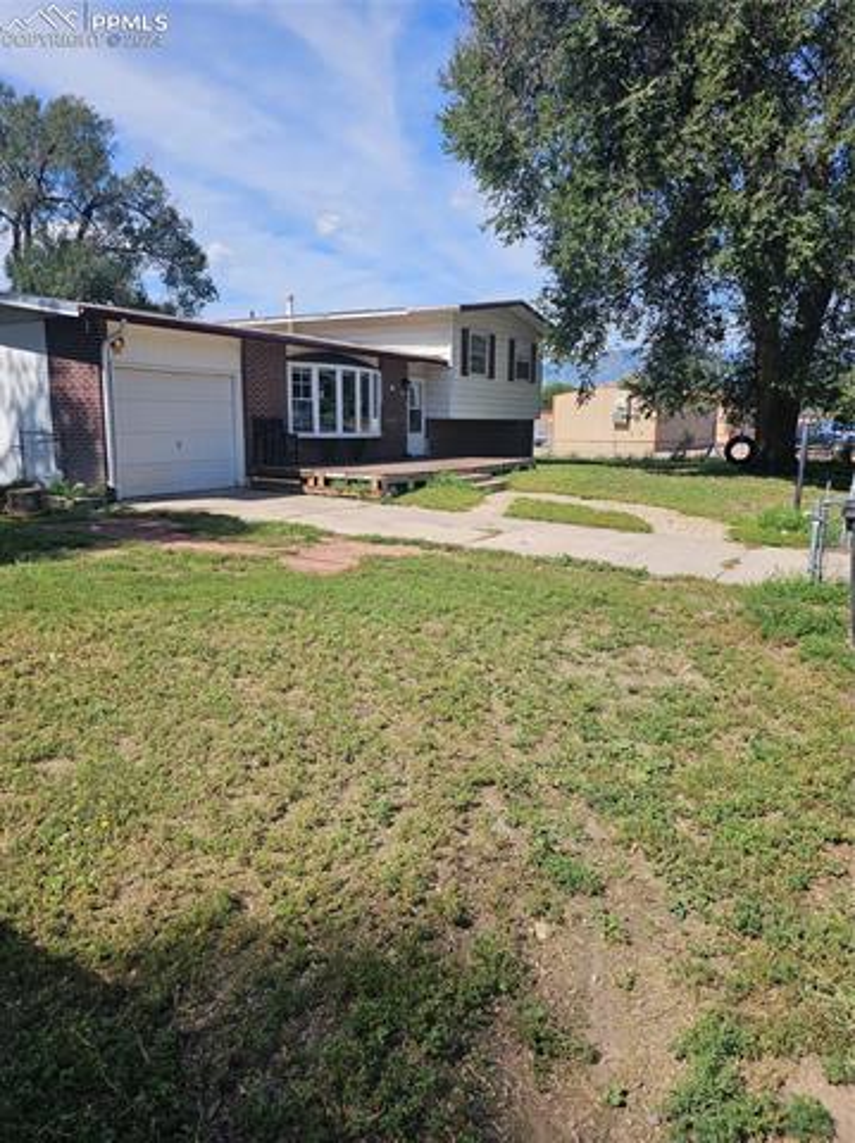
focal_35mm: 23
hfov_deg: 58.8
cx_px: 428
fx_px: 759
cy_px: 572
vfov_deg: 74.0
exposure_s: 1/692
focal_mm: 6.3
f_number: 1.7
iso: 10
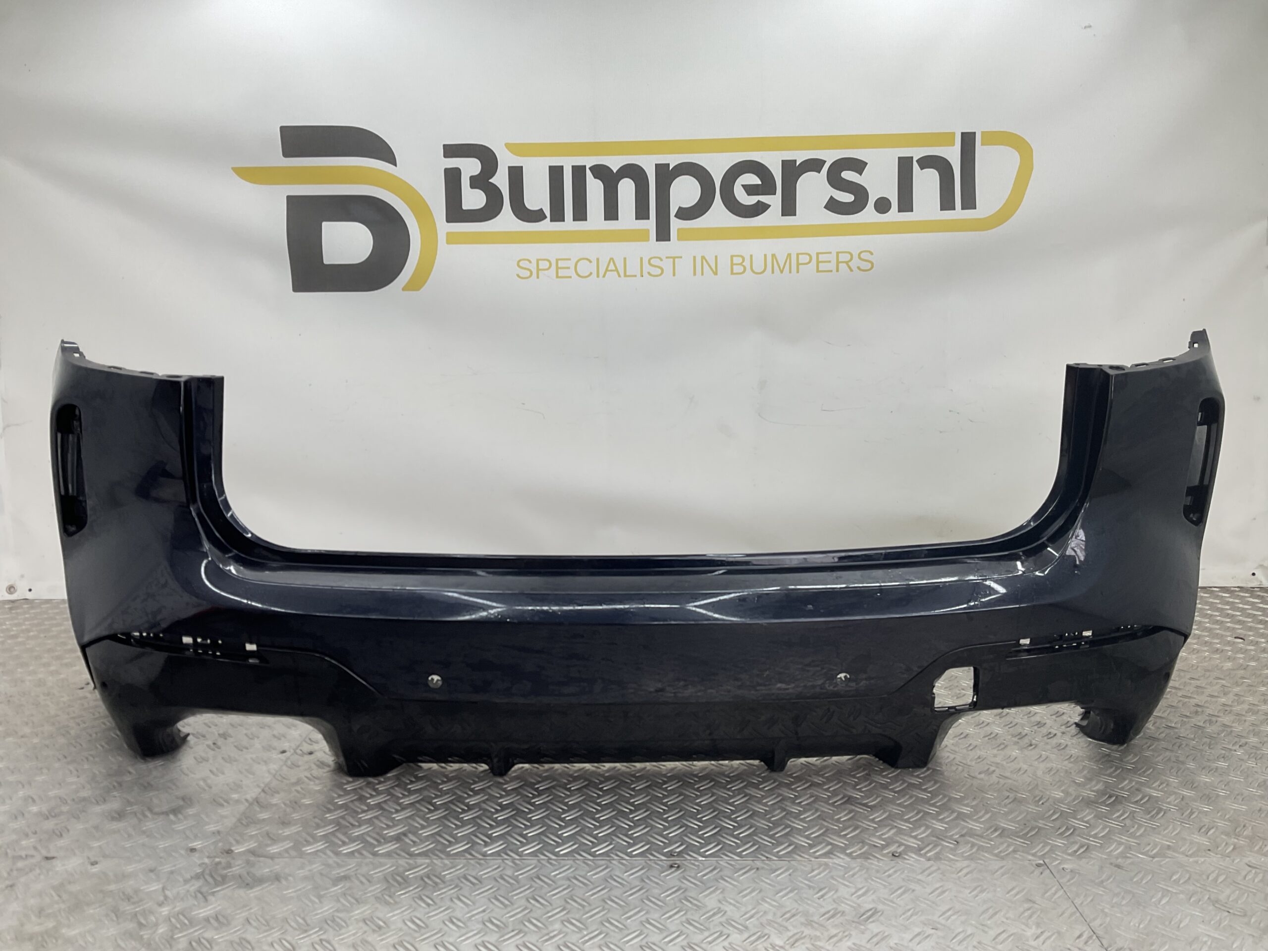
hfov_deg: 61.7
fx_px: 1062
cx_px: 634
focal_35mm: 29
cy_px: 476
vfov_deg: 48.2
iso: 16
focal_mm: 3
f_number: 1.8
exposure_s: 1/118
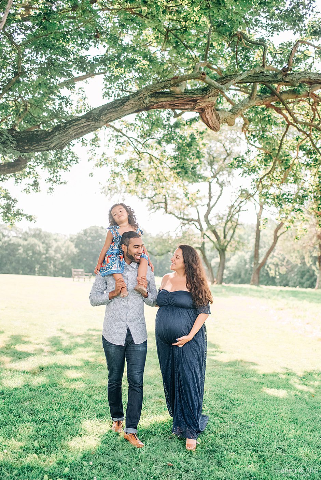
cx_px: 160
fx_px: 468
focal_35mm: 35
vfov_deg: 54.4
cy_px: 240
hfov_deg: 37.9
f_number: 1.8
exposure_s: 1/1250
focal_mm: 35
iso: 250
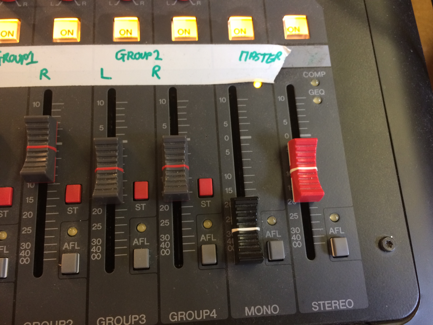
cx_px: 216
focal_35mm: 29
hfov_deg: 61.7
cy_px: 162
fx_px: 363
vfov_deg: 48.2
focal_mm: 4.15
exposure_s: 1/33
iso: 200
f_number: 2.2
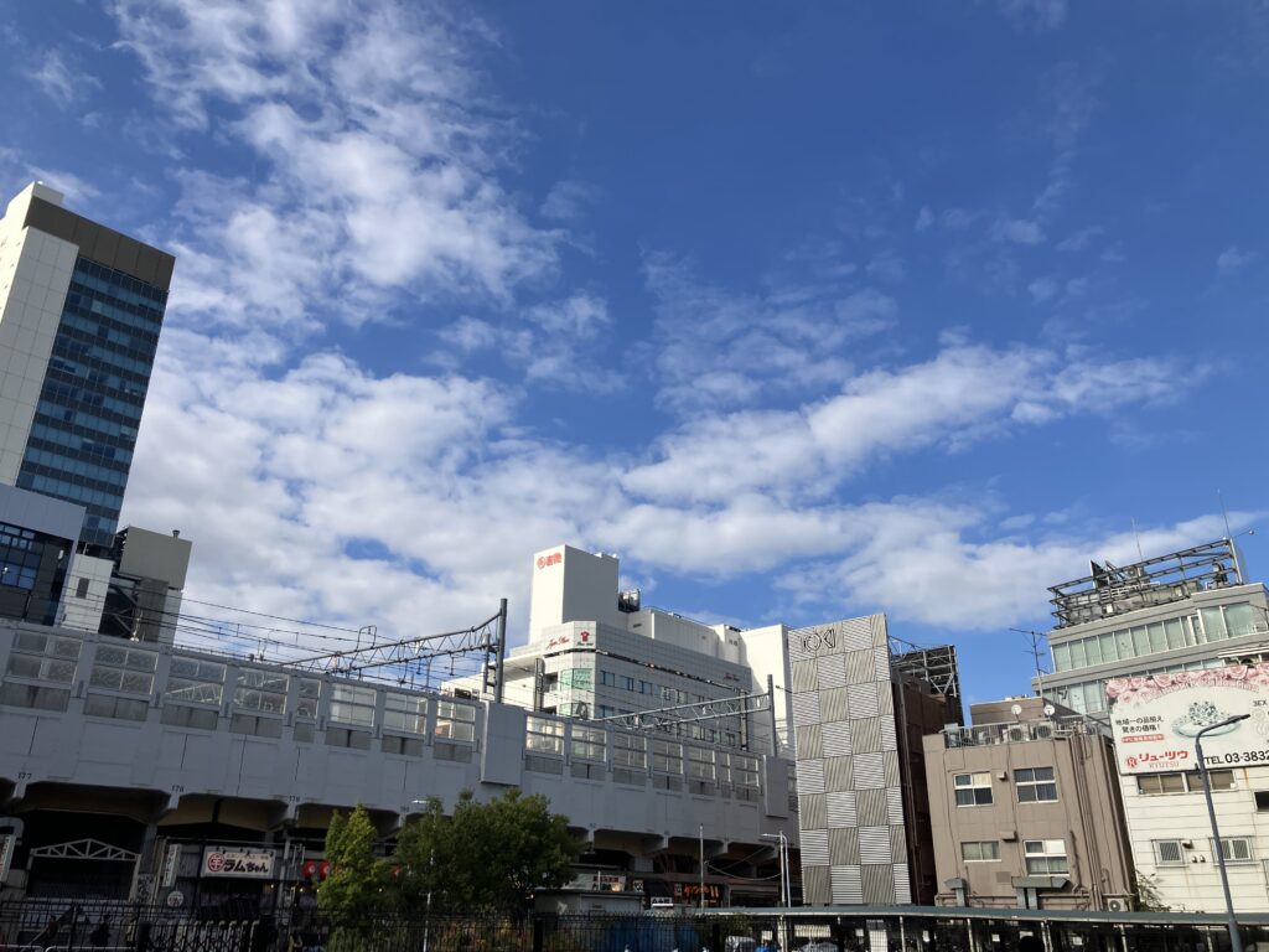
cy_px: 476
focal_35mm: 28
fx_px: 1026
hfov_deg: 63.4
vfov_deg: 49.7
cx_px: 634
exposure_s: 1/2315
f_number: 1.8
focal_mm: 3.99
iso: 32
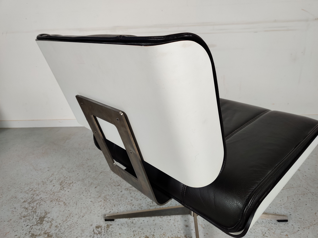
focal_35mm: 27
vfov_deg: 51.4
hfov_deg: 65.3
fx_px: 248
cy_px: 119
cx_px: 159
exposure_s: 1/100
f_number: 1.65
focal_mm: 4.75
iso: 200
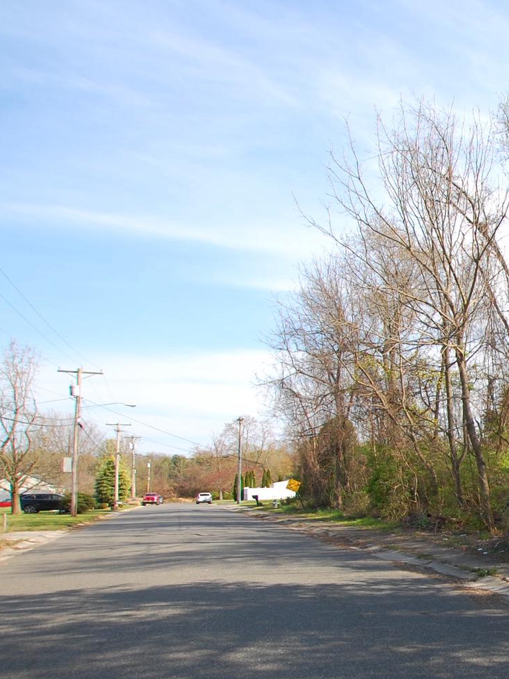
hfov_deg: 34.2
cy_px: 458
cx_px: 653
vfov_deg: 58.5
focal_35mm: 30
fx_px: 588
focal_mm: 10
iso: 200
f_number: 7.1
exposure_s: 1/200
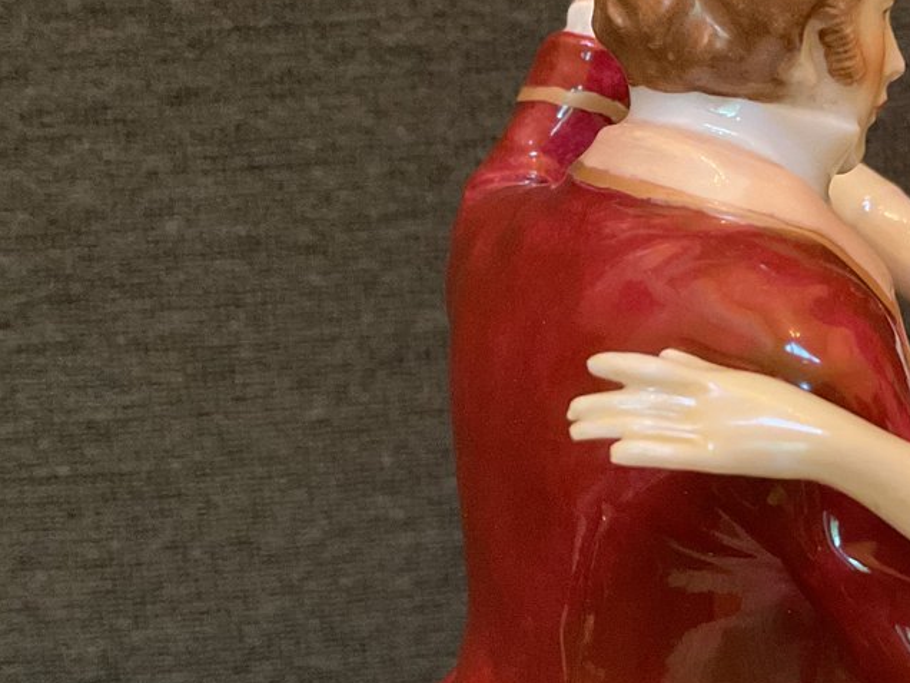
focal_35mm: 69
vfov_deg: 21.3
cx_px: 898
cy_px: 357
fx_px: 1814
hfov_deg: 26.7
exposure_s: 1/60
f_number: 1.8
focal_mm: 3
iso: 250
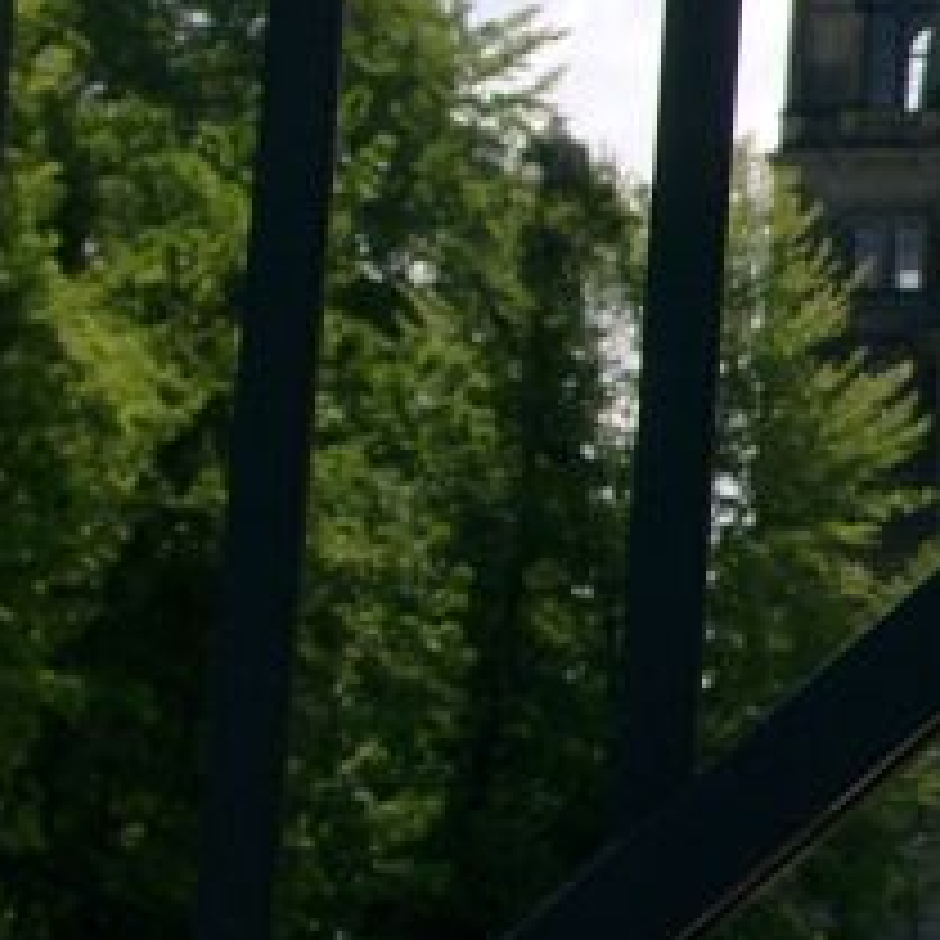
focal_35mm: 169
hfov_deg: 9.8
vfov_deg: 10.3
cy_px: 72
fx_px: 5192
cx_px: 1709
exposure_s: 1/1163
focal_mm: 10.4
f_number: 4
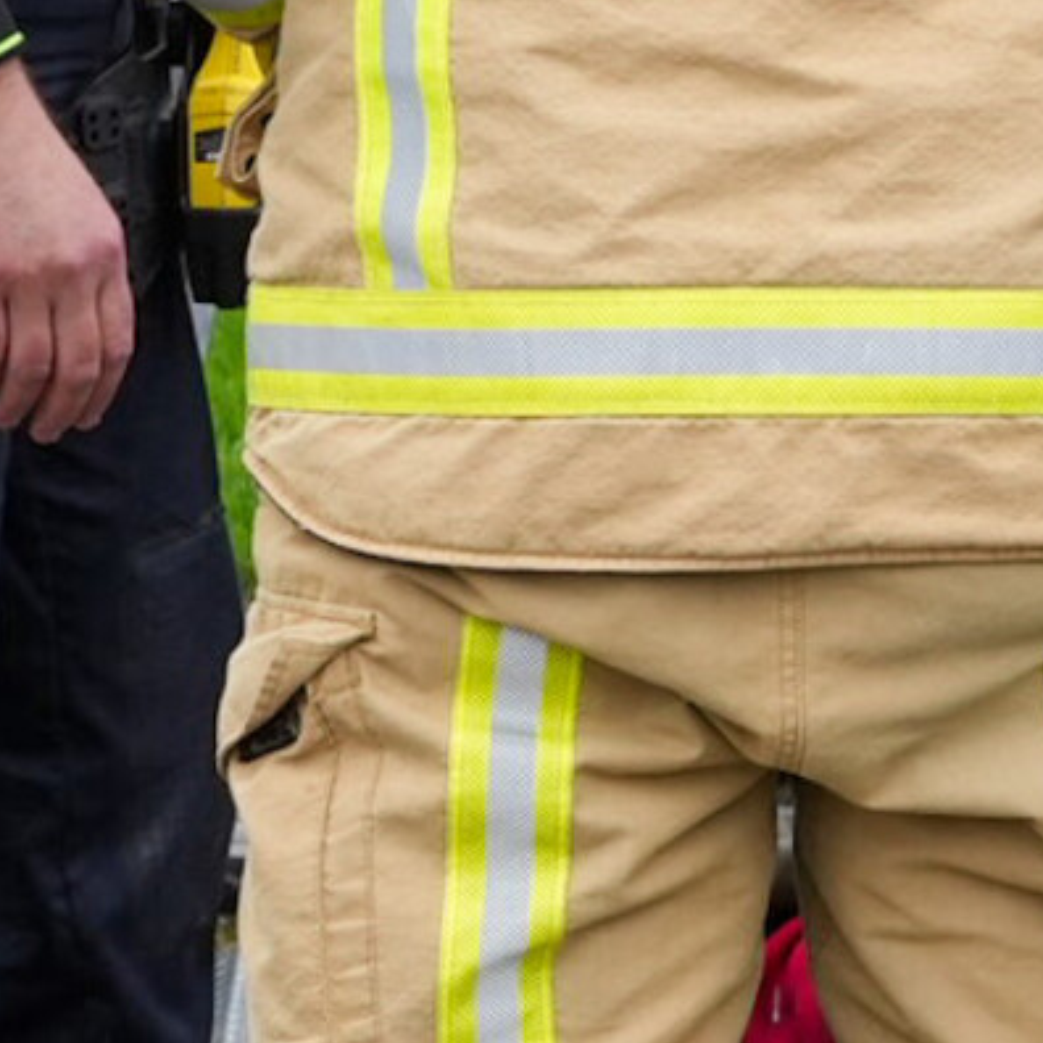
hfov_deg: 6.1
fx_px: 9852
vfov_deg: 6.0
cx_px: 211
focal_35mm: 289
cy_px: 1405
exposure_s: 1/200
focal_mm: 70
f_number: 11
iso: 1600
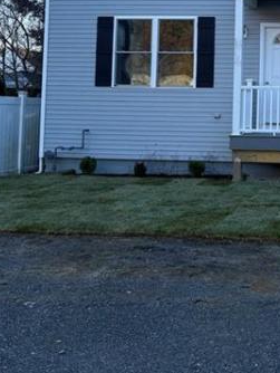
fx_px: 603
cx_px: 292
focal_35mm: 56
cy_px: 68
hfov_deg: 24.7
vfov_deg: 33.2
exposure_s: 1/920
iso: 64
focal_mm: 5.96
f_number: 1.6
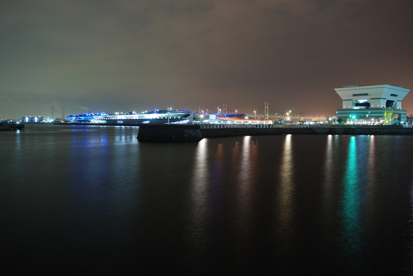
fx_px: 310
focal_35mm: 27
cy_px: 138
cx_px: 206
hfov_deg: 67.3
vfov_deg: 48.0
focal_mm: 18
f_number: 4.5
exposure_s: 13
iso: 100
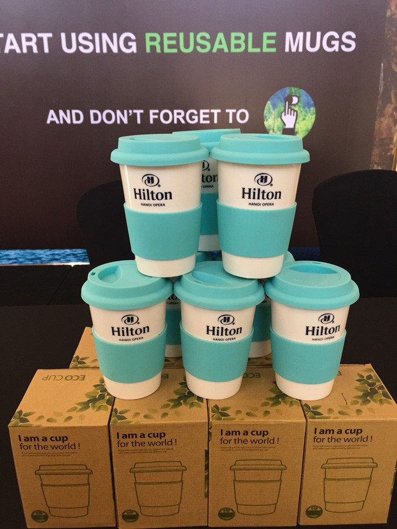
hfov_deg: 48.2
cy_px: 264
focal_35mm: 29
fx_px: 443
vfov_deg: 61.7
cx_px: 198
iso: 125
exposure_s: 1/33
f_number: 2.2
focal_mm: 4.15
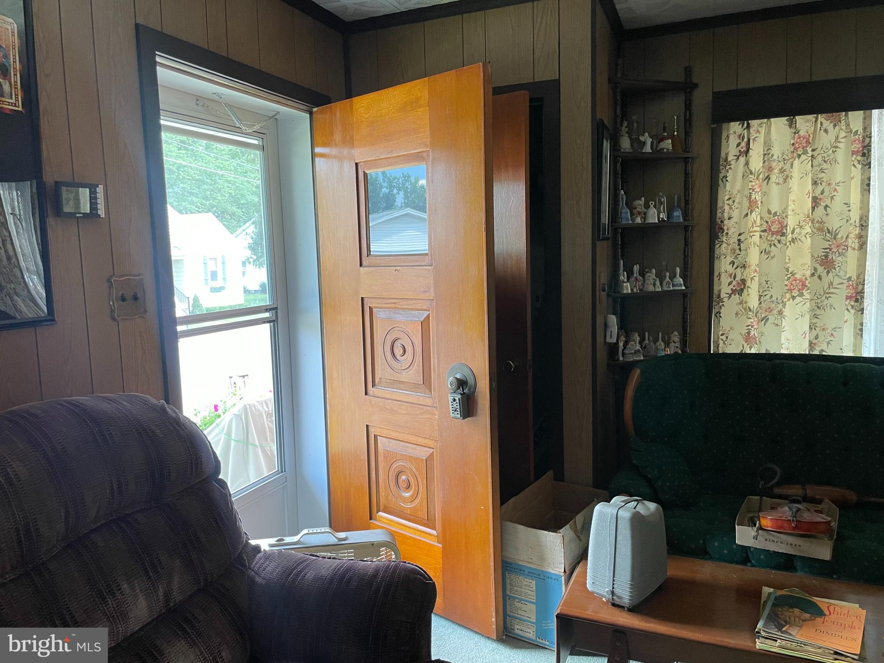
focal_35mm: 26
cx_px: 442
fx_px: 664
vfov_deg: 53.1
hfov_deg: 67.3
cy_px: 332
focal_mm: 4.2
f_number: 1.6
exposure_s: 1/60
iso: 100
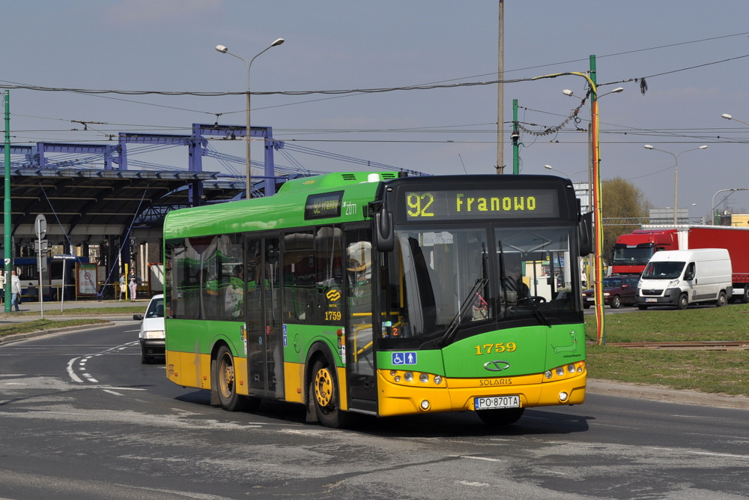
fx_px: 1717
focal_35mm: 82
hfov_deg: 24.6
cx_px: 374
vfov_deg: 16.6
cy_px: 250
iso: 200
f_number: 13
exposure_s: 1/500
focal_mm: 55
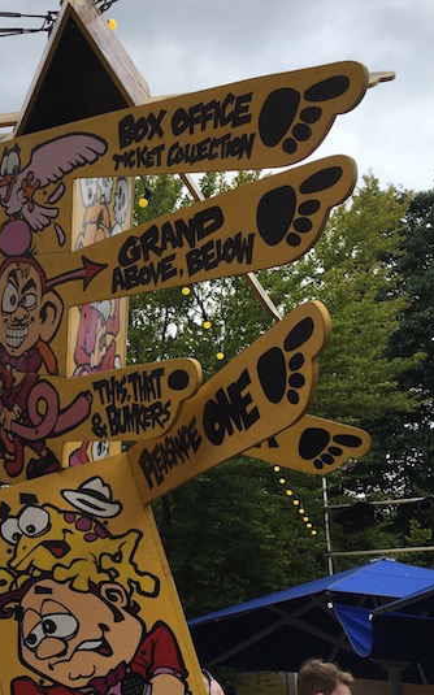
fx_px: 871
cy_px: 414
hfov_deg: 27.0
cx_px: 47
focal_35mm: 46
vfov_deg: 43.3
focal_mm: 4.15
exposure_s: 1/1282
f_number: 2.2
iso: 25
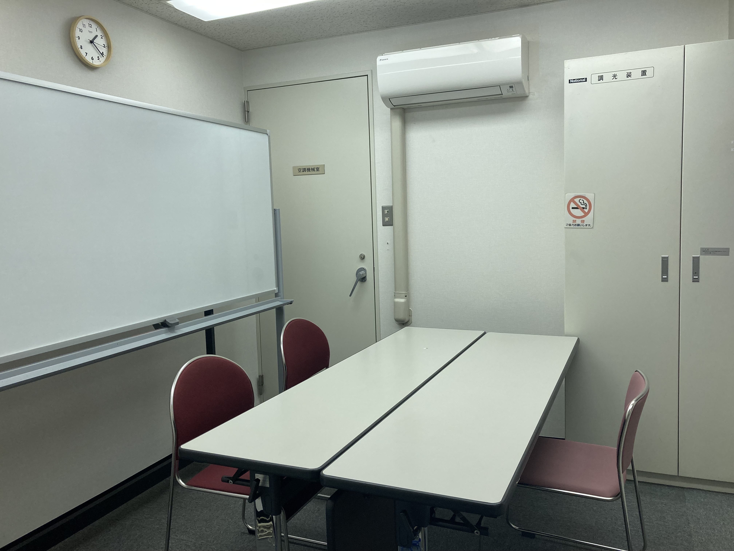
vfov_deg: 49.7
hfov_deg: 63.4
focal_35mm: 28
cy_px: 276
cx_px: 367
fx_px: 594
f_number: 1.8
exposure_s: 1/120
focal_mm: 3.99
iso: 80
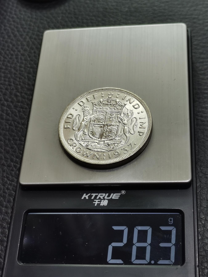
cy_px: 138
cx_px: 104
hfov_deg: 22.3
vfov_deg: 29.4
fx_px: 529
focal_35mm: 66
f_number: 1.8
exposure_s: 1/137
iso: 50
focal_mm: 5.58
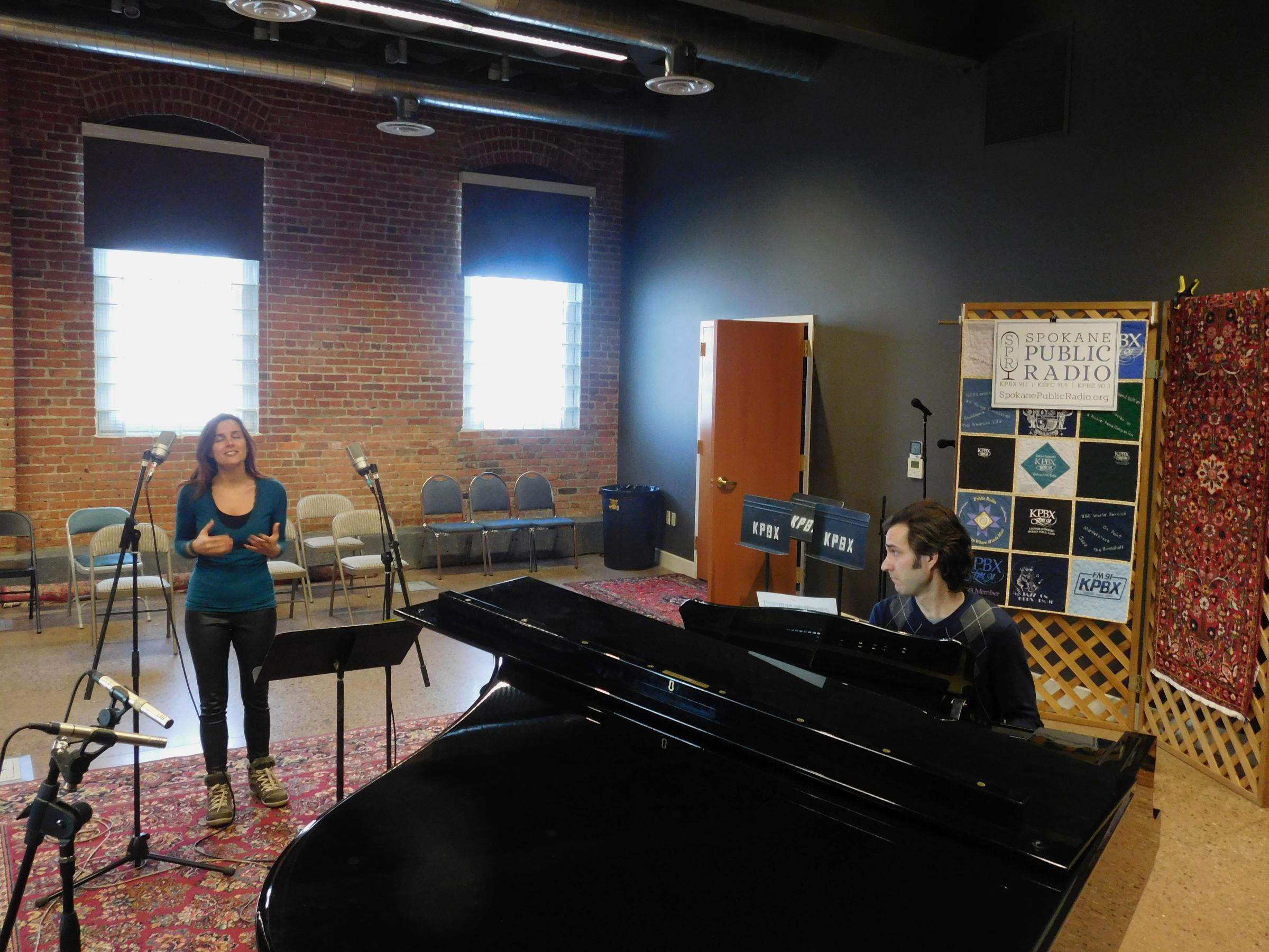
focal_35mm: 30
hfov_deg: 60.0
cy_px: 476
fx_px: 1100
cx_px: 634
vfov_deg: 46.8
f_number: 3.2
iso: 400
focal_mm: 5.3
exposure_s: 1/15
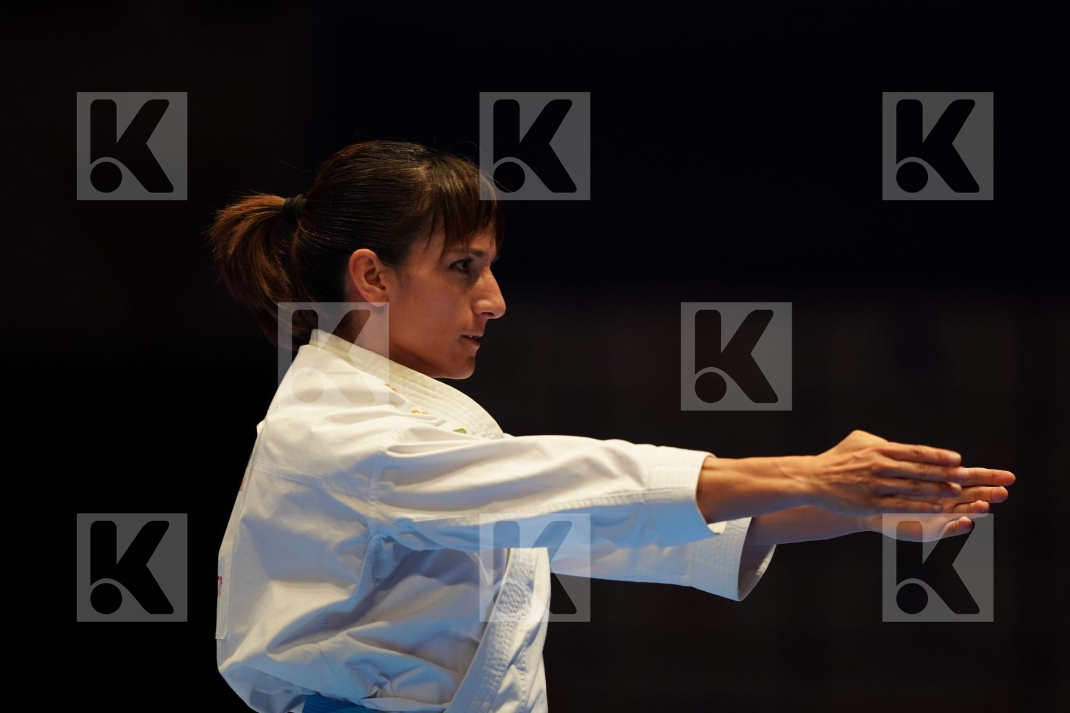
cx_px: 535
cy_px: 356
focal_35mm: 400
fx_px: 11888
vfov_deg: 3.4
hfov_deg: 5.2
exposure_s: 1/500
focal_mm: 400
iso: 640
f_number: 2.8
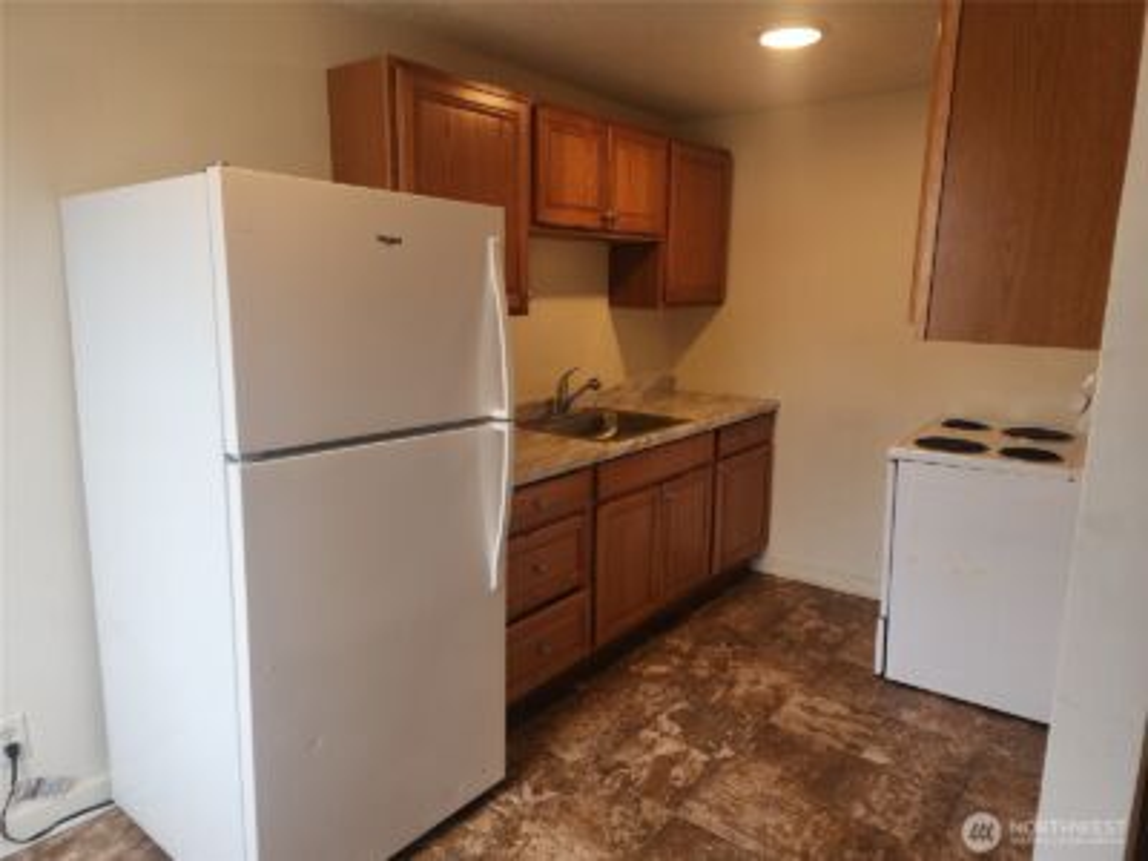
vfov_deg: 58.9
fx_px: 763
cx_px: 574
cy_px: 430
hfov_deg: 73.9
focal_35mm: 23
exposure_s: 1/120
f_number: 1.8
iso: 64
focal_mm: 6.4
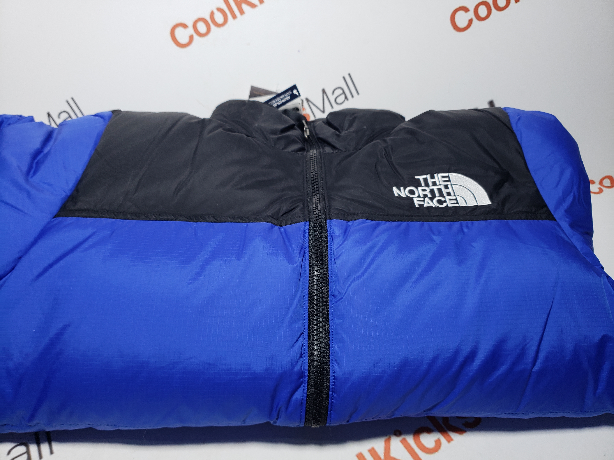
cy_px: 230
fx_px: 461
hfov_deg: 67.3
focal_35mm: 26
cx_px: 307
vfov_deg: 53.1
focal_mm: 4.3
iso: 50
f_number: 1.5
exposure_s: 1/320
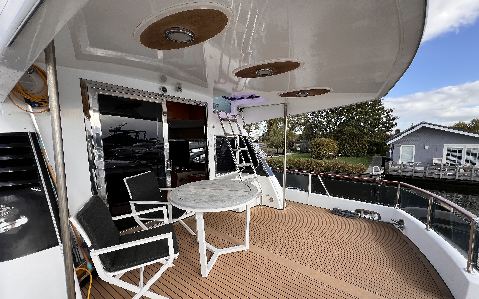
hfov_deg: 105.3
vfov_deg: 78.5
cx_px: 243
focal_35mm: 14
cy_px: 162
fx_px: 183
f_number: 1.8
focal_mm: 1.57
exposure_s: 1/344
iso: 32
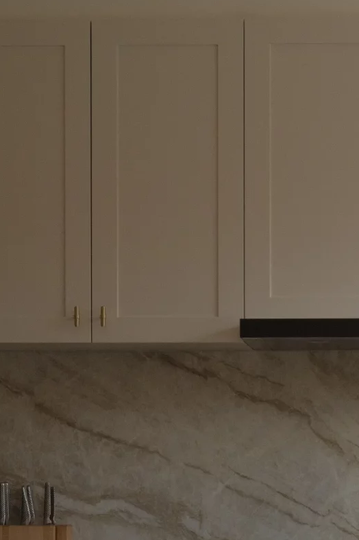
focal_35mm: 164
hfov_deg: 8.3
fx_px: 2455
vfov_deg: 12.4
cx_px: 321
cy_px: 478
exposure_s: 1/60
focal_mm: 56
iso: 800
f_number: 10
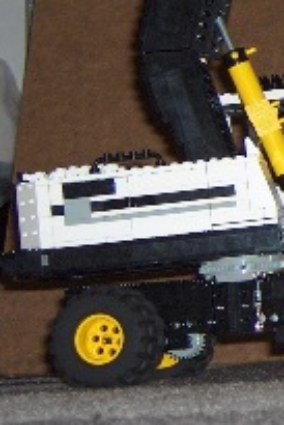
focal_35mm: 143
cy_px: 19
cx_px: 653
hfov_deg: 8.8
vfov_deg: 14.2
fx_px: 1689
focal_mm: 9
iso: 100
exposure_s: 1/60
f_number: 2.9
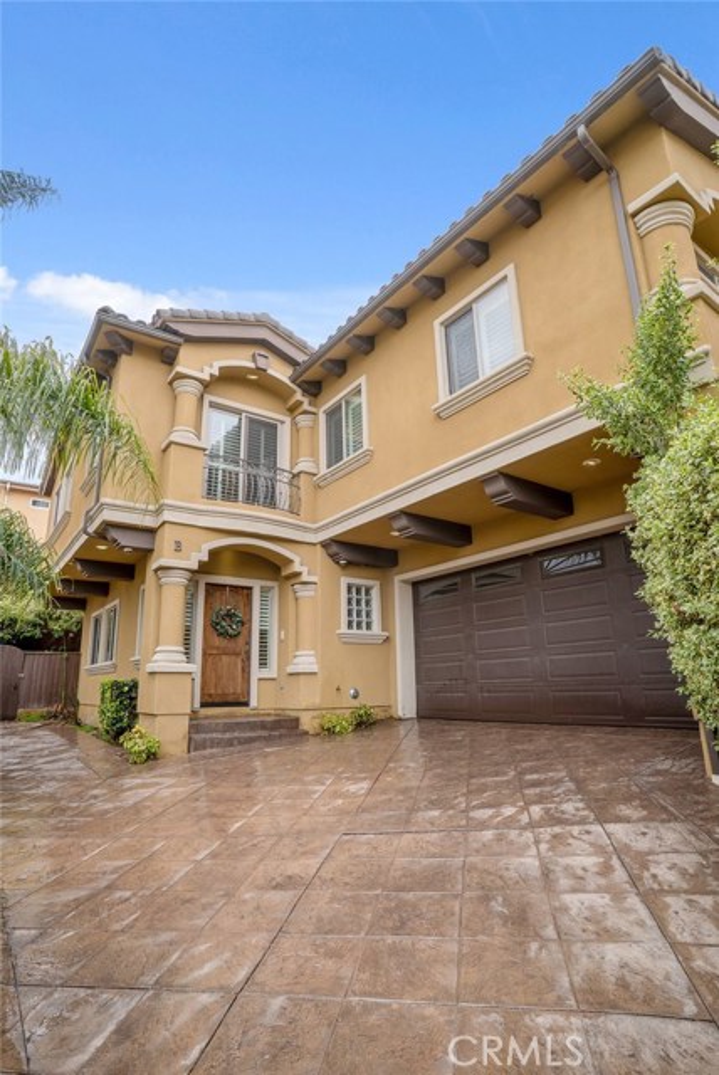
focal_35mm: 18
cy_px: 538
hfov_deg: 67.5
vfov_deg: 89.9
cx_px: 360
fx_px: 538
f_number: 14
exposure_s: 1/320
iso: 125
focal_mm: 18
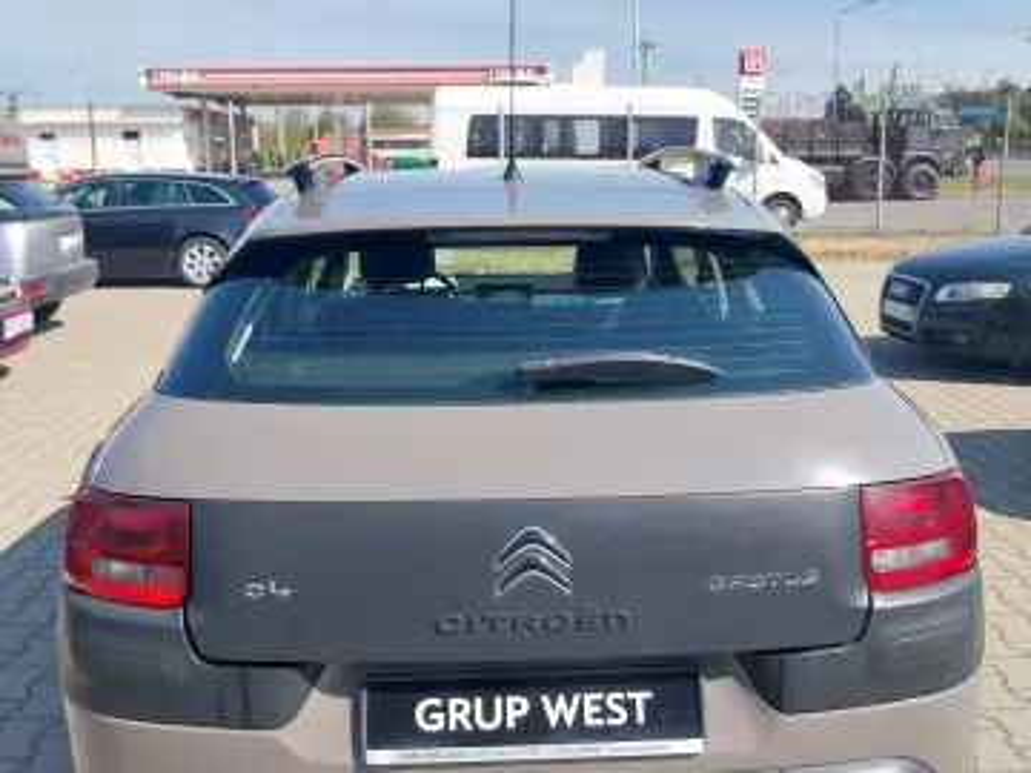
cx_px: 516
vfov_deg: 53.1
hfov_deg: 67.3
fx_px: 774
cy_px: 386
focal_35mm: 26
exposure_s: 1/524
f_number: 1.8
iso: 25
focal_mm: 4
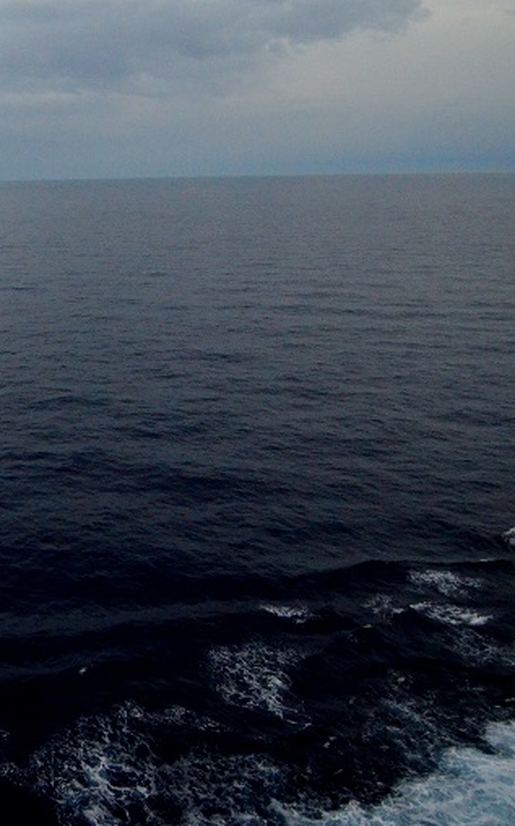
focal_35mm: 36
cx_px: -105
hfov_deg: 30.1
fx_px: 809
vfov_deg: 53.4
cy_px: 310
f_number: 4.5
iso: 3200
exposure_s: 1/8000
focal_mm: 12
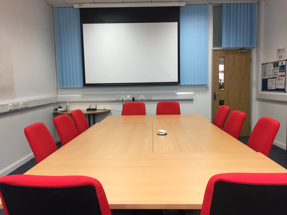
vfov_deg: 48.2
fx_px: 240
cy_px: 108
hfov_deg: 61.7
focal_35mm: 29
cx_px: 144
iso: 50
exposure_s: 1/33
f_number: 2.2
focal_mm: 4.15
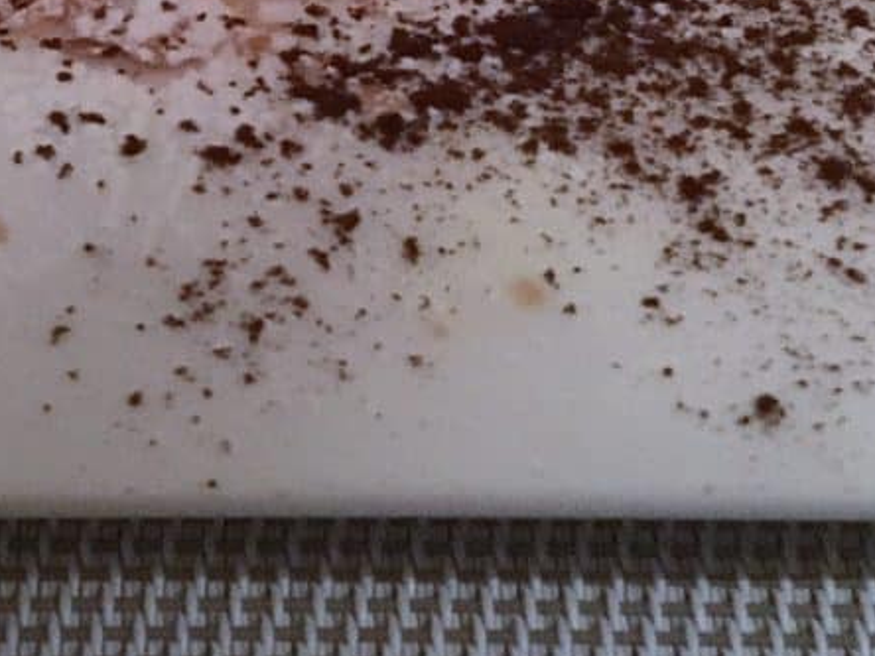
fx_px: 2376
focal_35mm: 94
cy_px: -160
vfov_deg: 15.1
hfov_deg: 20.4
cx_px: 55
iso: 640
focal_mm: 4.15
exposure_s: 1/17
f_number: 2.2
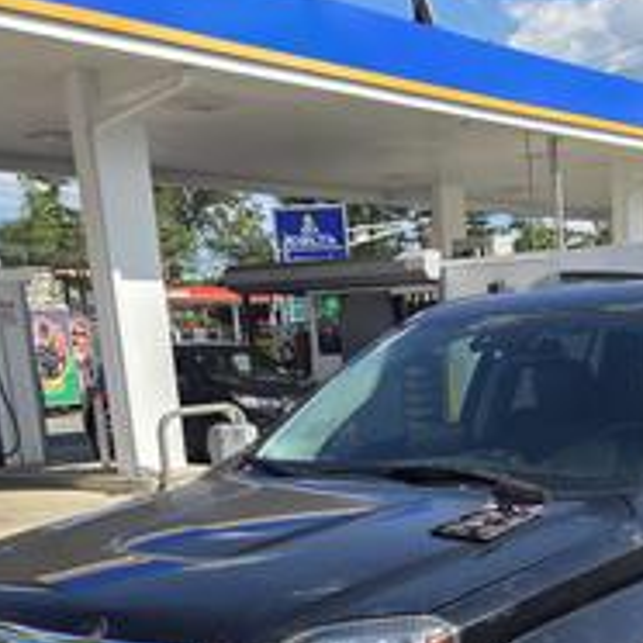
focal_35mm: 55
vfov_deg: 29.5
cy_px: 602
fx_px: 1156
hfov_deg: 30.0
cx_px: 557
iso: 80
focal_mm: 5.4
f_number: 1.8
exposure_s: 1/3540
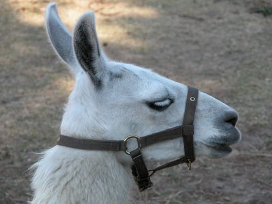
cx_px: 136
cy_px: 102
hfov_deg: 10.2
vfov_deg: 7.7
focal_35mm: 193
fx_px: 1517
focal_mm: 48.5
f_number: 4.5
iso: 100
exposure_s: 1/170
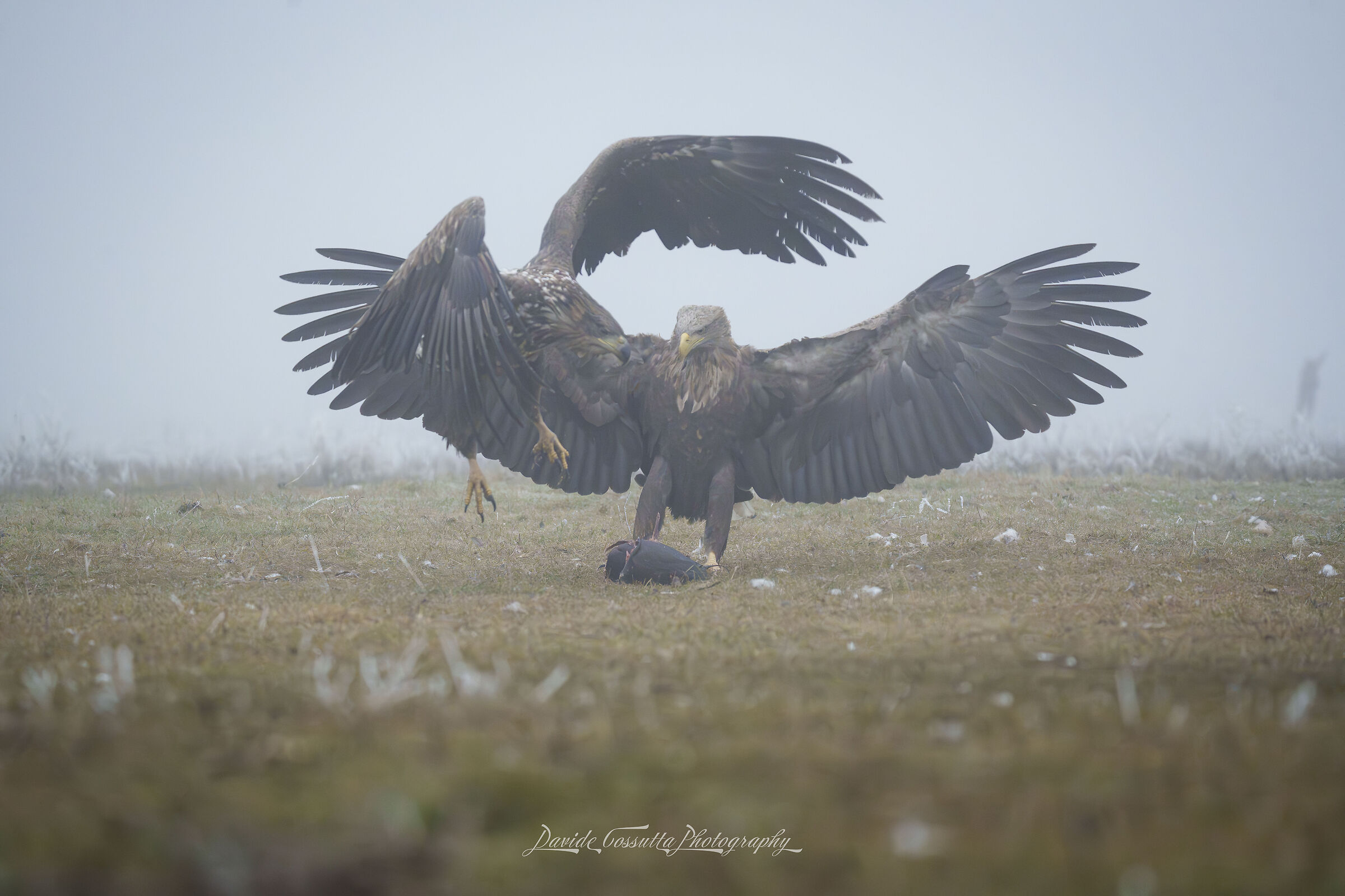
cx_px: 672
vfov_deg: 5.7
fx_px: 9078
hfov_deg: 8.5
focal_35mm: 243
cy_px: 448
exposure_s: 1/1600
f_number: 6.3
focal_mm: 243
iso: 10000
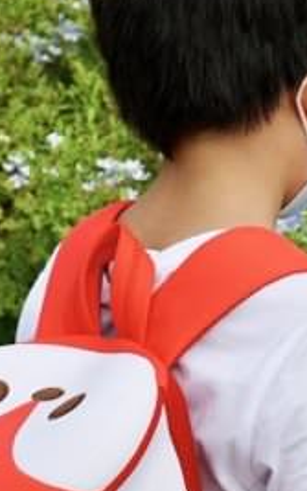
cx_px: 184
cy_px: 441
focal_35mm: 172
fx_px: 2301
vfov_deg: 12.1
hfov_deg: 7.6
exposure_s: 1/400
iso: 100
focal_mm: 30
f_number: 5
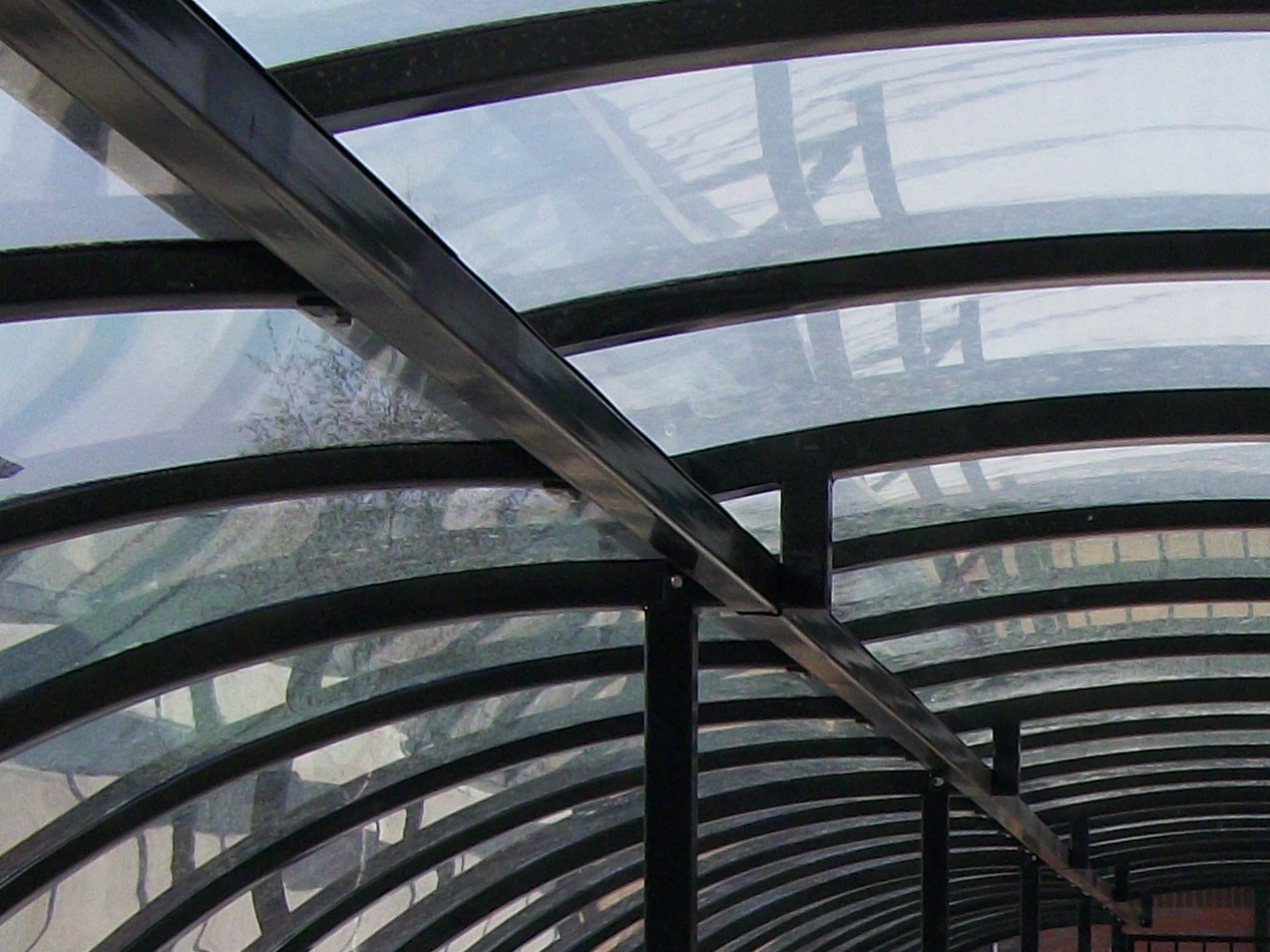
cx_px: 1320
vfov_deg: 14.0
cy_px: 1269
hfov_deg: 18.8
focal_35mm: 101
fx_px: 3705
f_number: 8.8
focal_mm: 5.7
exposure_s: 1/160
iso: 80
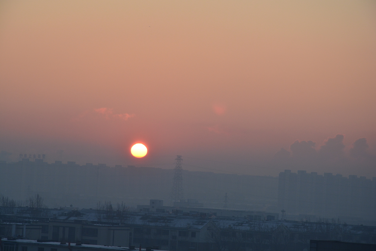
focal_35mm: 158
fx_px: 1644
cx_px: 188
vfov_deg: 8.7
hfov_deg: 13.0
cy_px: 126
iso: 400
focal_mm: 105
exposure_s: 1/250
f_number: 10
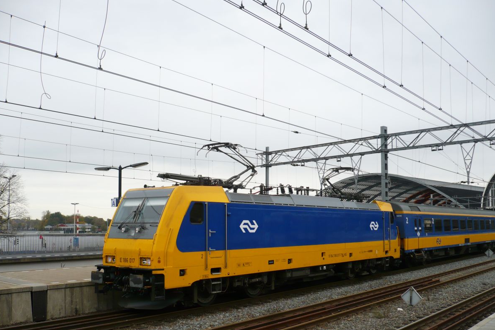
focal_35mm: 37
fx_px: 509
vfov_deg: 35.9
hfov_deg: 51.9
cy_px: 187
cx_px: 248
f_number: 2.8
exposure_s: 1/250
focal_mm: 5.8
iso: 100
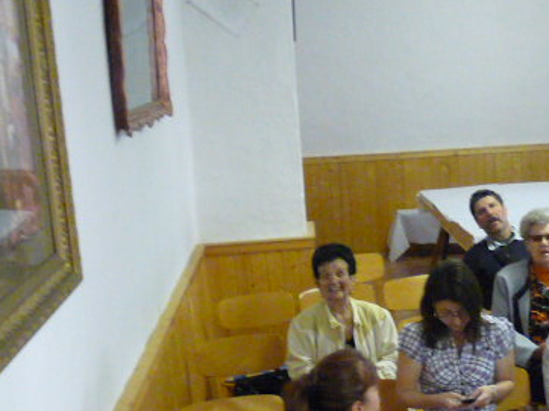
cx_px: 473
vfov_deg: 21.0
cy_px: 332
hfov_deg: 27.4
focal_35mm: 69
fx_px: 1094
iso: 800
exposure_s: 1/40
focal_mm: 4.8
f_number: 2.8
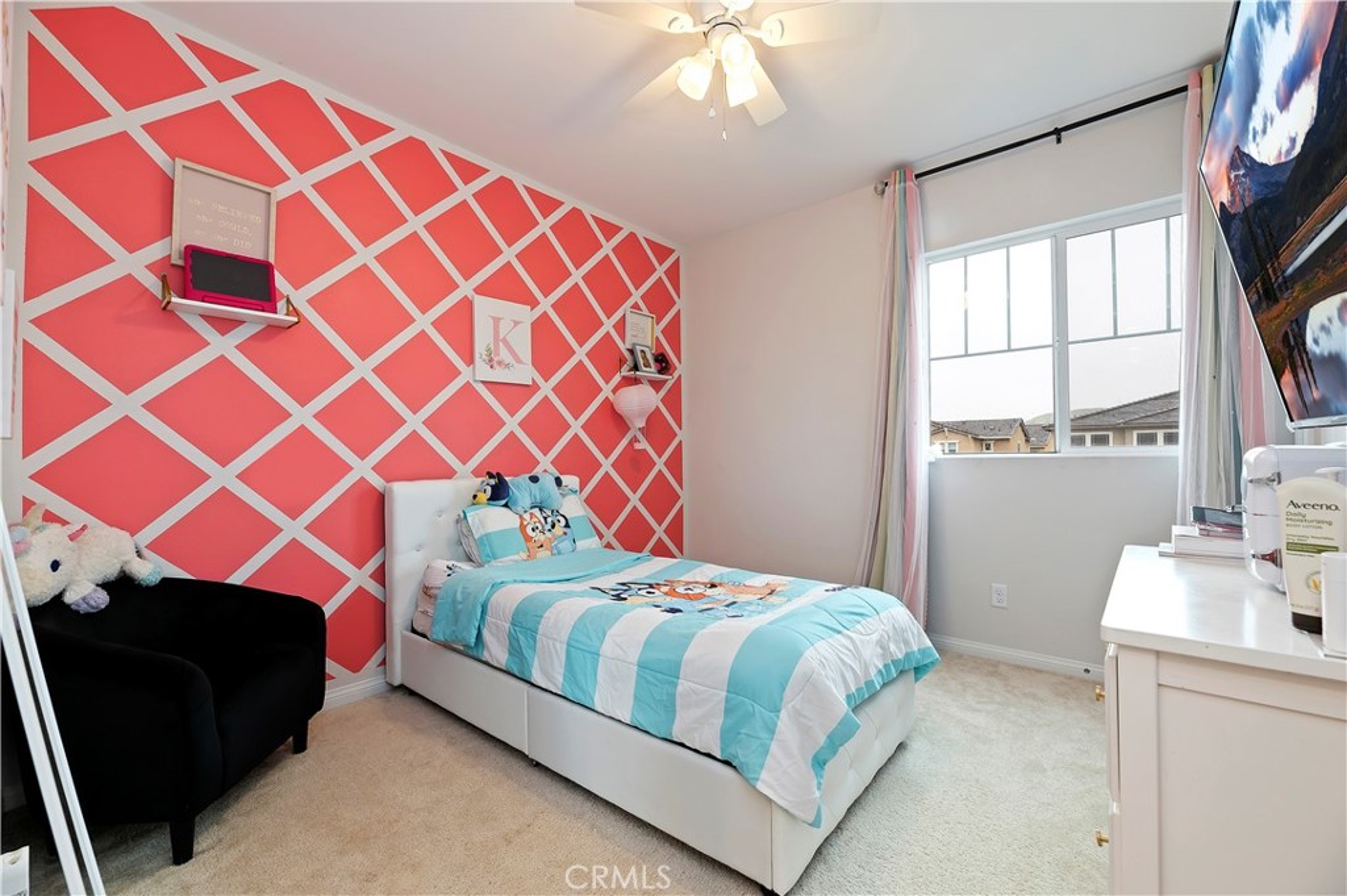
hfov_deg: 104.3
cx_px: 674
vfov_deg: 81.1
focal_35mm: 14
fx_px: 523
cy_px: 448
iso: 500
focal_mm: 14
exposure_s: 1/8
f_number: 10
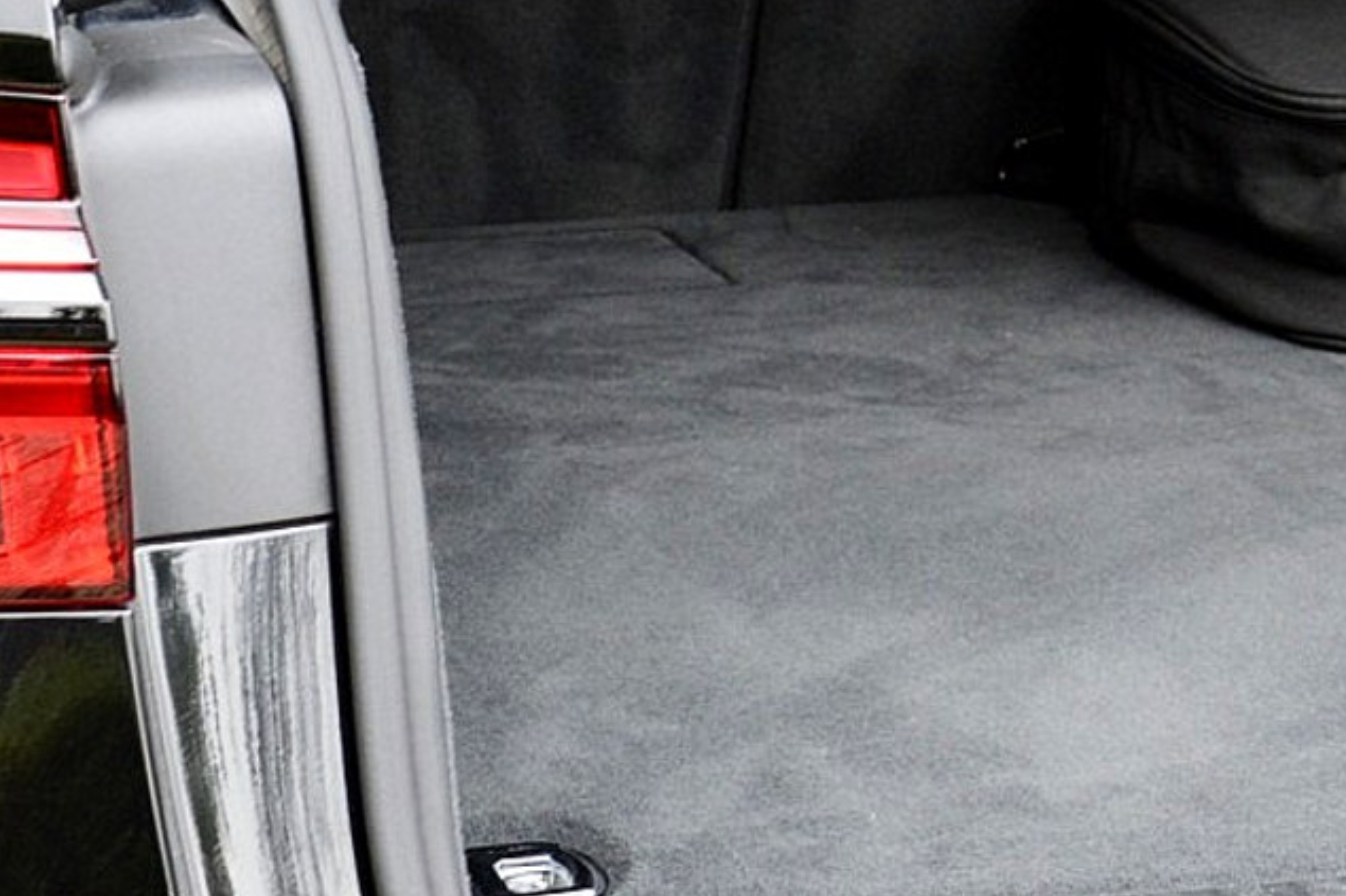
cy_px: -89
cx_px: 1624
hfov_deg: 16.1
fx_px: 4579
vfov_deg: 11.0
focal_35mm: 123
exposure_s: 1/60
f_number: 7.1
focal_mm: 27
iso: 800
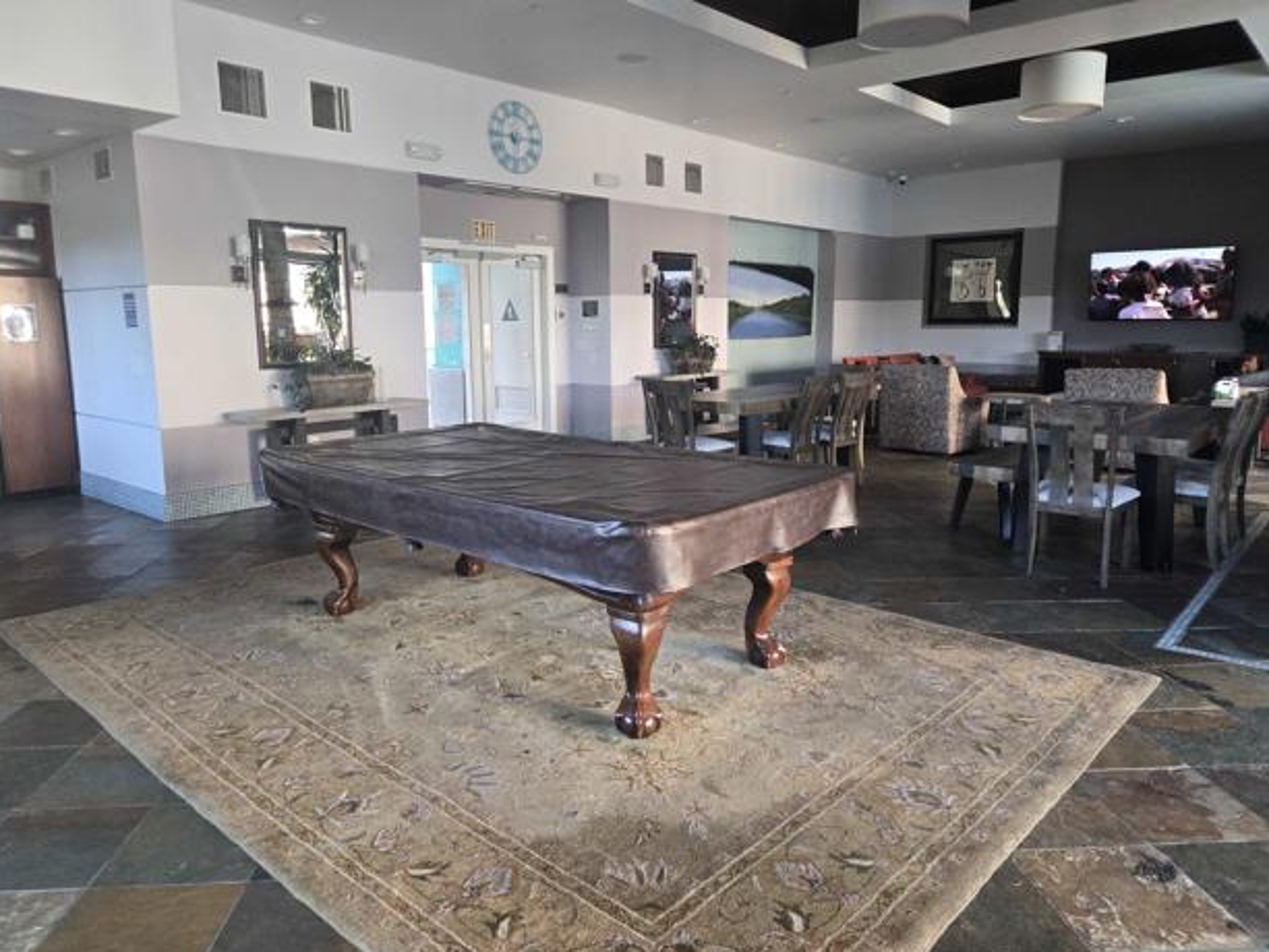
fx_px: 880
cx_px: 611
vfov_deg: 56.8
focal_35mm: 24
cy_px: 464
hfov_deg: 71.6
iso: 320
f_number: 1.8
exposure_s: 1/120
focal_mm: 5.4
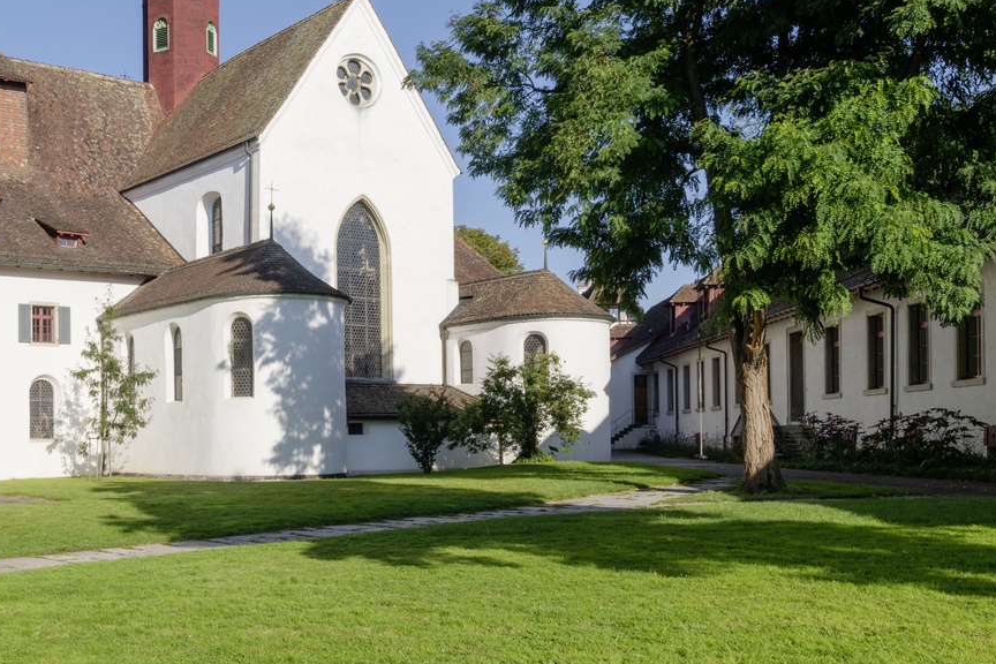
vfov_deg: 36.4
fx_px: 968
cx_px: 209
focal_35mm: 35
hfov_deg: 51.3
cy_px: 119
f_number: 16
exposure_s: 1/100
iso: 100
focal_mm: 21
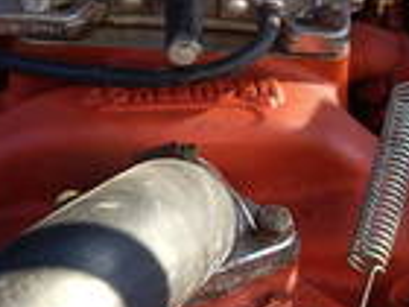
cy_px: 114
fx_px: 1926
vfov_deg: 9.1
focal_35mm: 163
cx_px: 149
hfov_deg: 12.1
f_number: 2.8
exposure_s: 1/80
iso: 100
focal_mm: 7.9
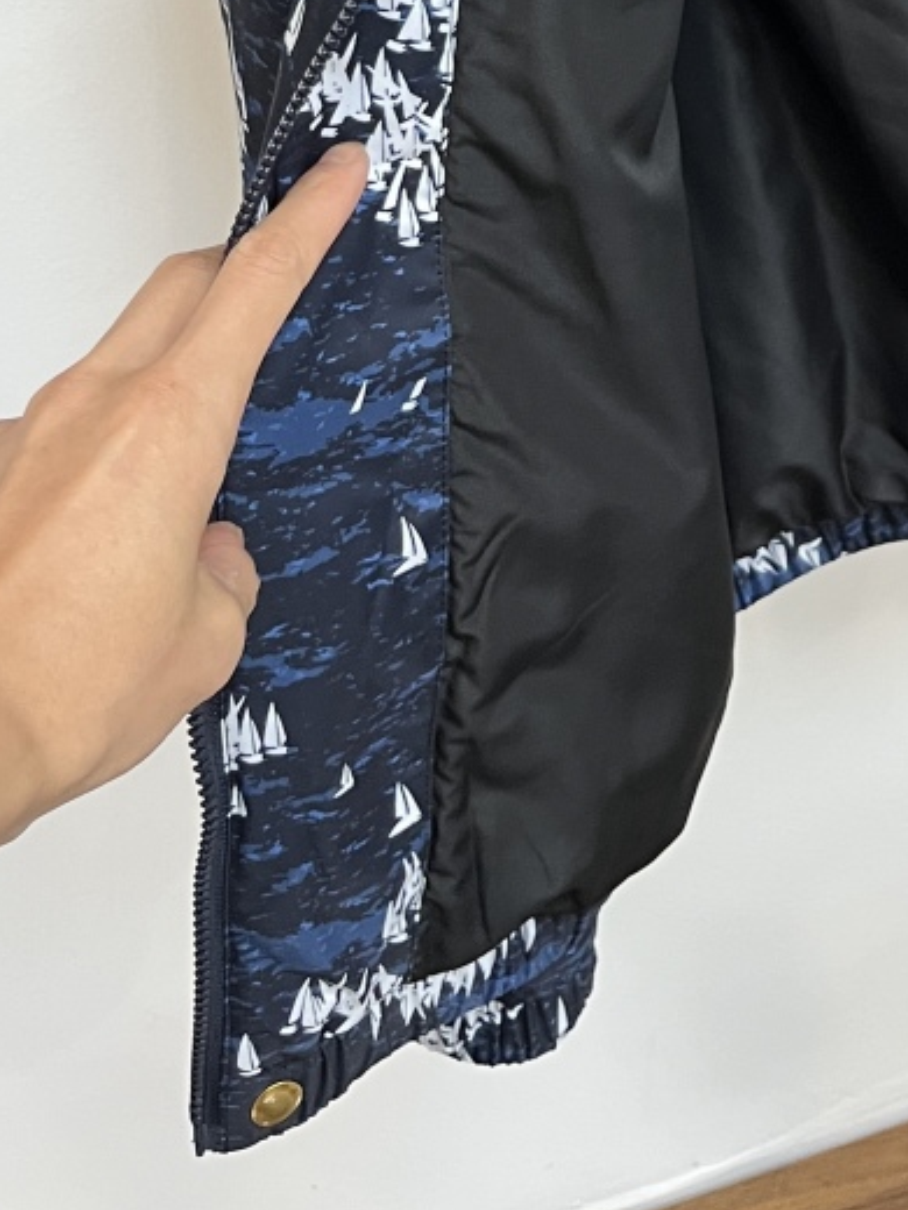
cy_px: -384
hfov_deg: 19.6
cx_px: 985
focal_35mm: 72
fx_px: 2518
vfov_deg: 23.7
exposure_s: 1/50
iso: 200
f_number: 1.6
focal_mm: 5.1
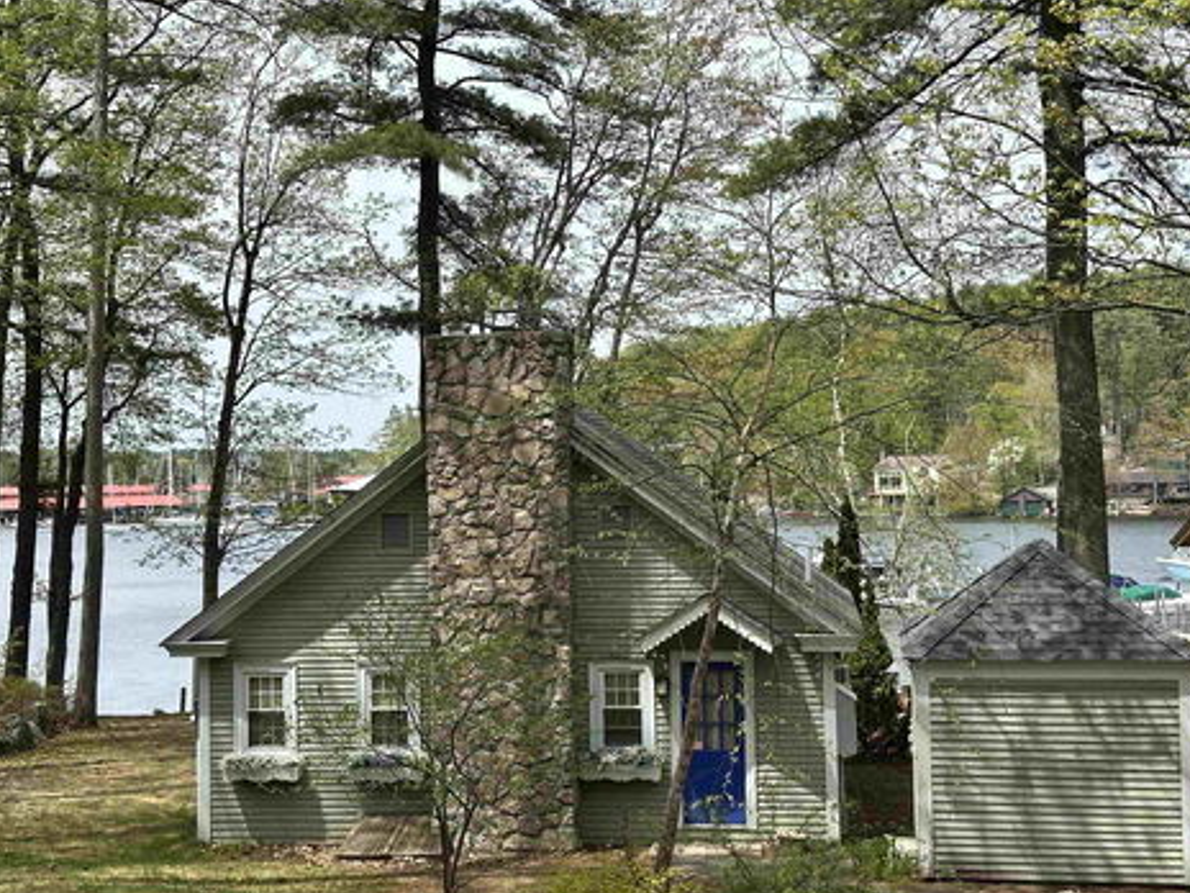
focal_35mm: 53
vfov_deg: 27.5
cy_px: 475
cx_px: 569
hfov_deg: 36.2
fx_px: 1822
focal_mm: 6.86
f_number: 1.78
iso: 64
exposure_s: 1/2976
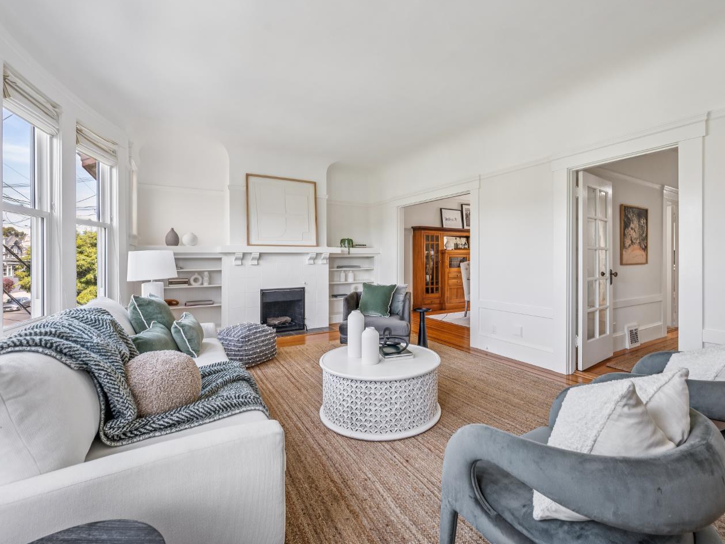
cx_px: 385
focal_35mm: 16
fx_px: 335
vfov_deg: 78.0
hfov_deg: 94.4
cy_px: 258
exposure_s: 1/100
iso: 640
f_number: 10
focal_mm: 14
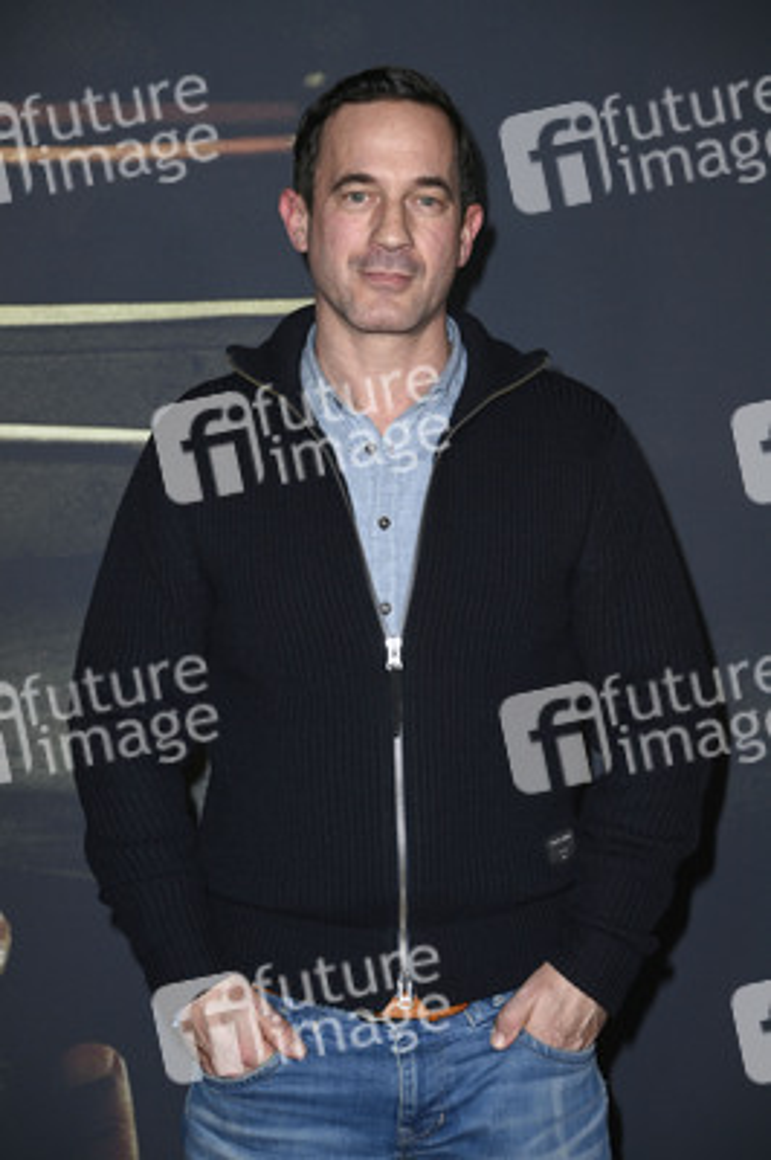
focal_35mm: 100
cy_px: 580
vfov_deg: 20.4
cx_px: 386
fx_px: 3218
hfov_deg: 13.7
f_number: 5.6
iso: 640
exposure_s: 1/200
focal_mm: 100
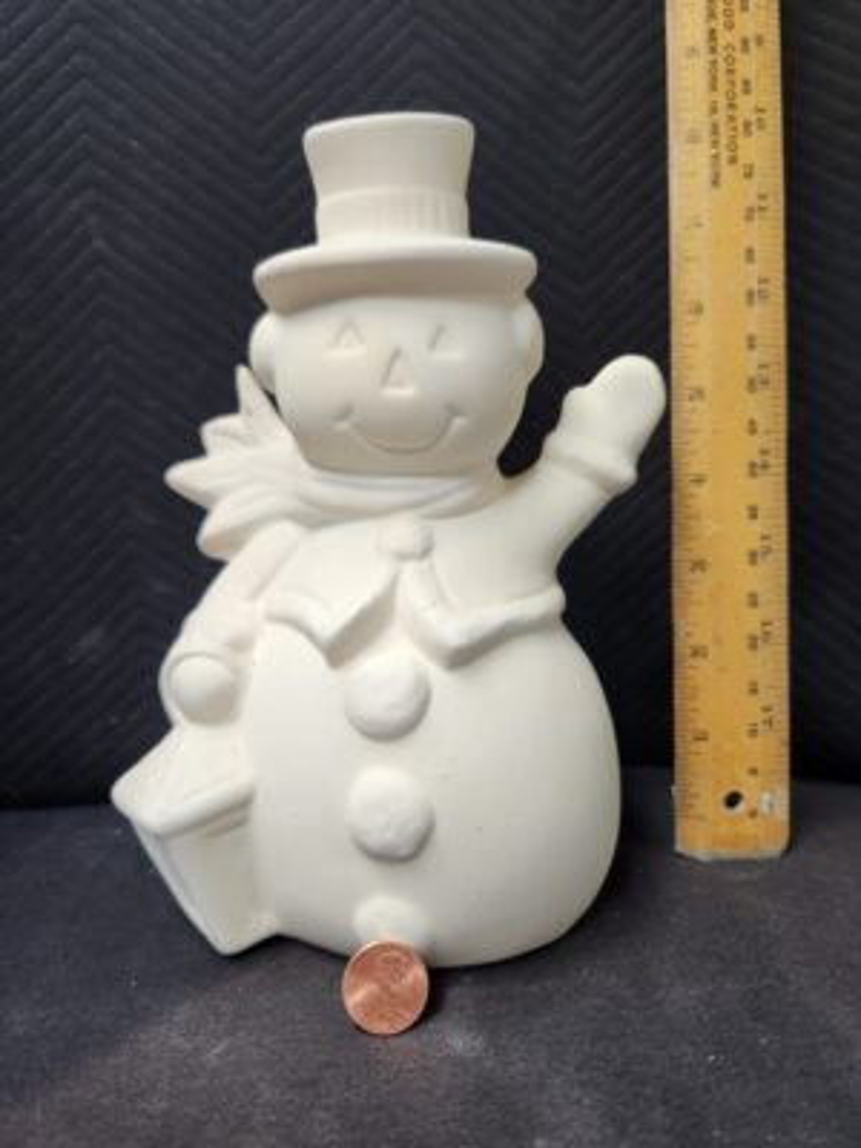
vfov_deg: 73.9
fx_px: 763
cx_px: 430
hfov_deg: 58.9
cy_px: 574
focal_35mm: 23
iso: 400
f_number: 1.8
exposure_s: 1/120
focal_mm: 5.4
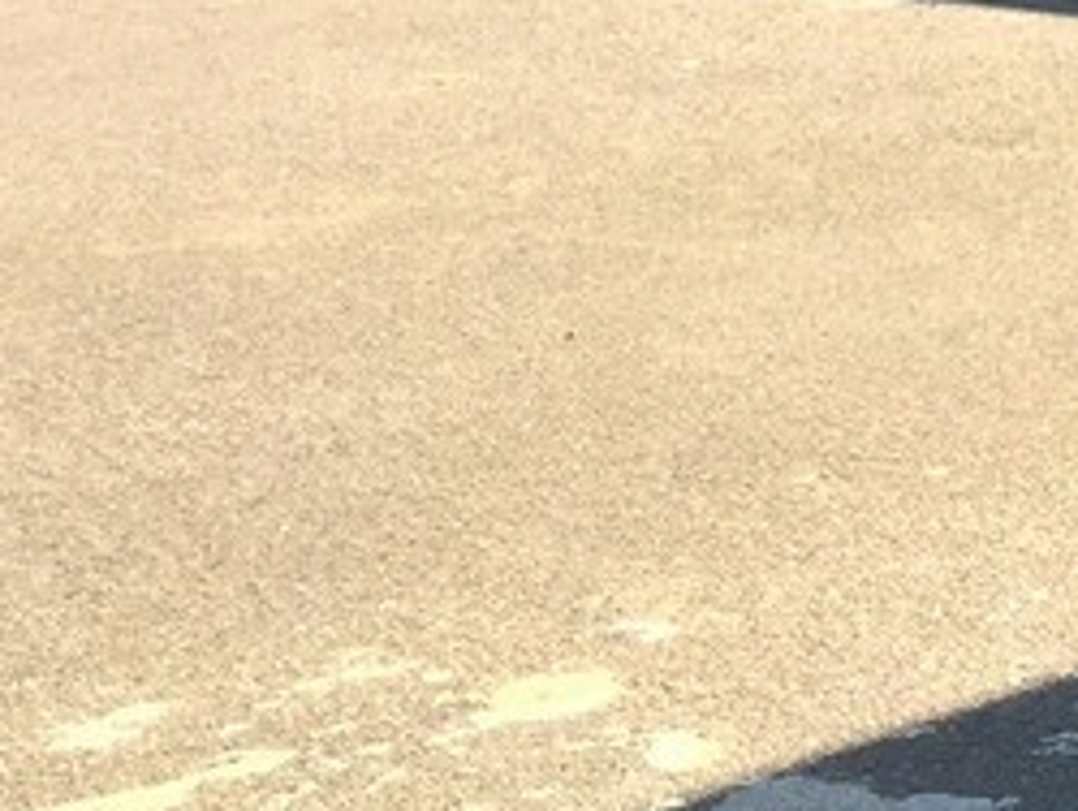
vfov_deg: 10.3
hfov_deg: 12.8
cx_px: 1984
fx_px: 4333
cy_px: -423
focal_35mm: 139
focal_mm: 4.15
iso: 32
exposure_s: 1/760
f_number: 2.2
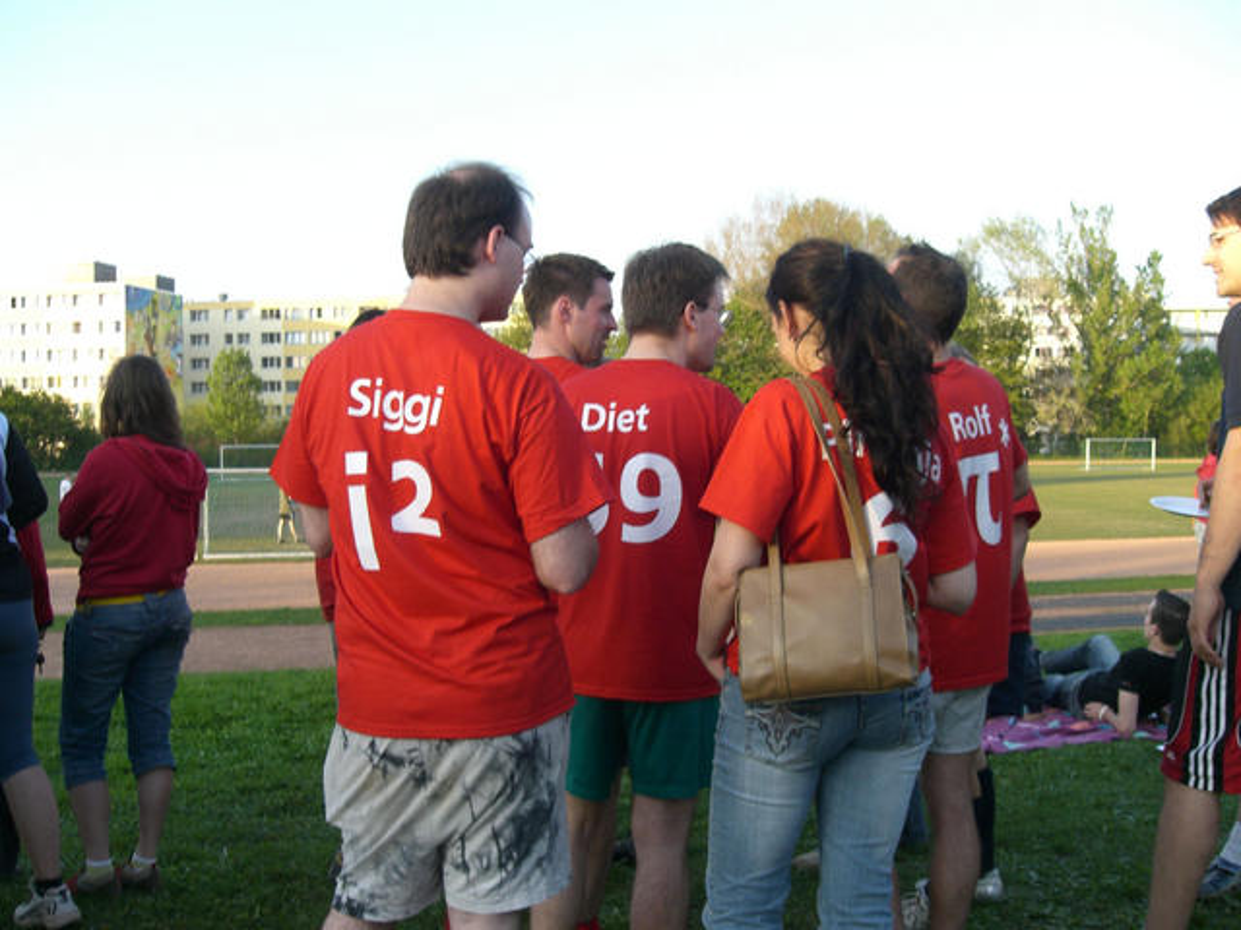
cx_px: 620
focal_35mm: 38
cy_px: 465
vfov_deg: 37.7
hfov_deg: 49.0
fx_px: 1362
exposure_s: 1/160
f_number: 3.1
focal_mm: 6.3
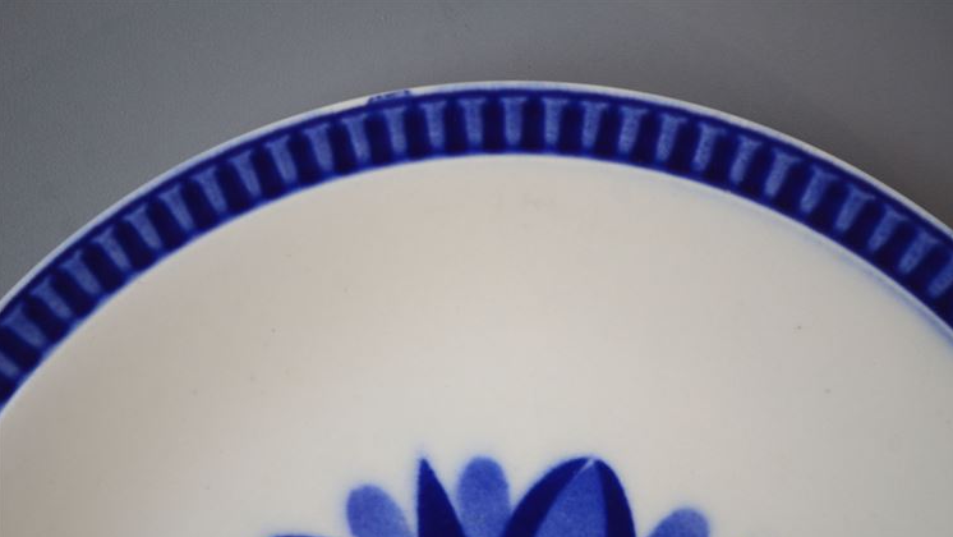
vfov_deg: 16.5
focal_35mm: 73
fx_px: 1845
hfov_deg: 29.0
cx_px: 477
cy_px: 318
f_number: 5.3
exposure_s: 1/15
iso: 640
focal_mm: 46
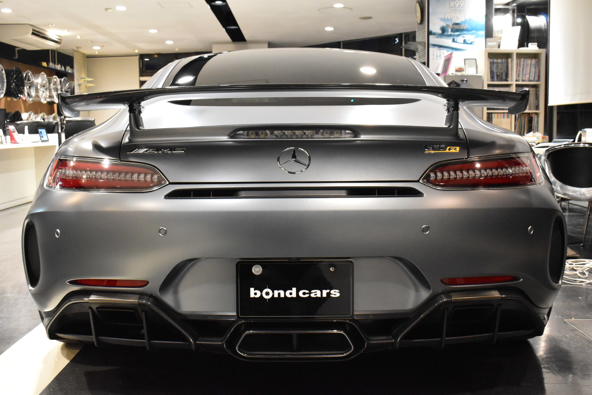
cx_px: 296
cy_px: 198
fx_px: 641
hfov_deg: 49.6
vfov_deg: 34.2
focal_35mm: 39
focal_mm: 26
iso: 5000
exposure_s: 1/40
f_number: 8
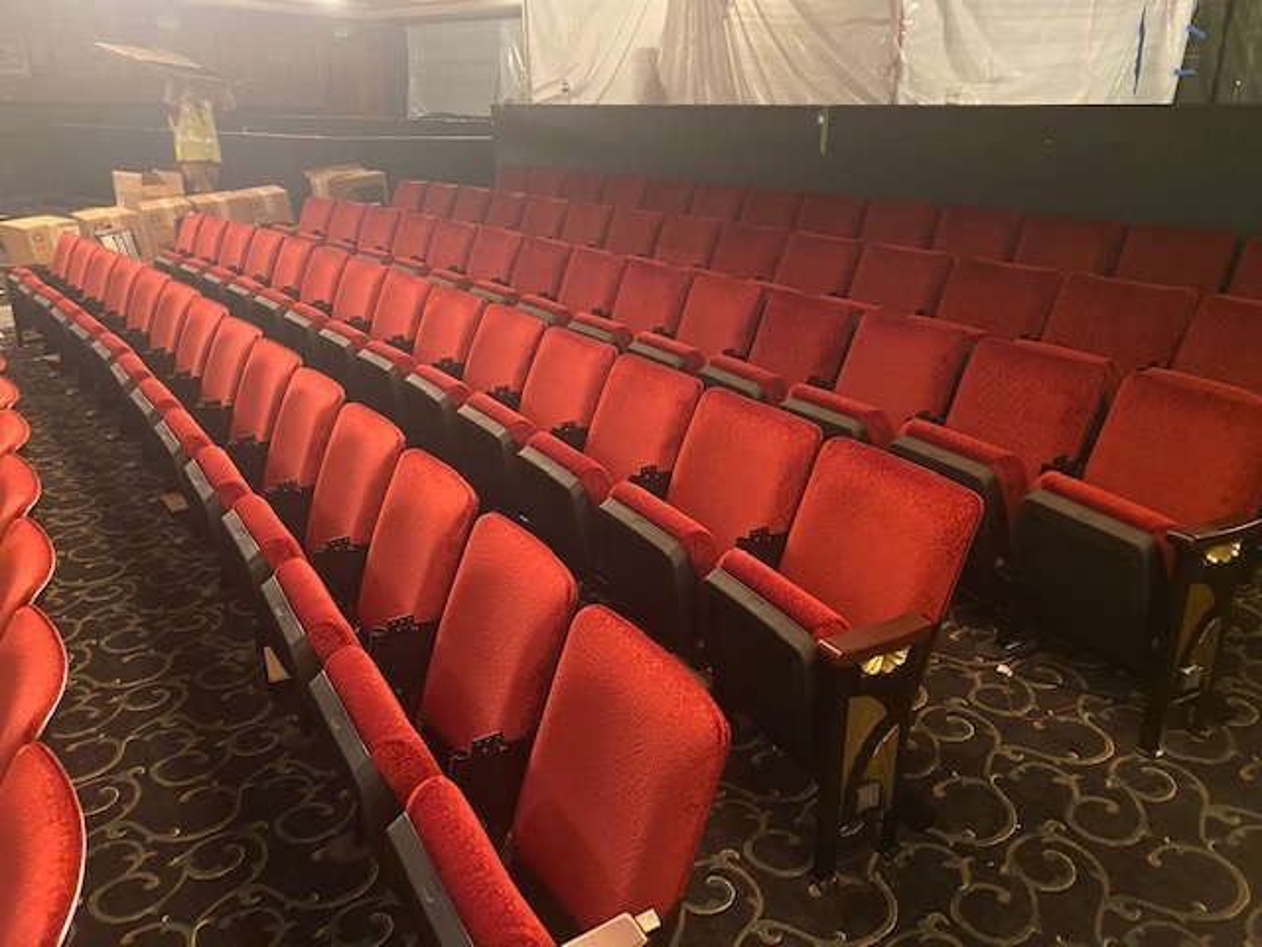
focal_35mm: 26
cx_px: 631
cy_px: 474
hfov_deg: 67.3
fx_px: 948
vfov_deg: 53.1
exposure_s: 1/30
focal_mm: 4.25
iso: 1000
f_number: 1.8
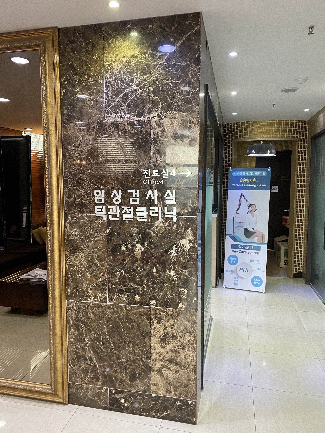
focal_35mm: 27
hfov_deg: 51.3
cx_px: 159
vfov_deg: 65.3
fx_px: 338
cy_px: 216
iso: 160
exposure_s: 1/60
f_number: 1.8
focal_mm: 4.25
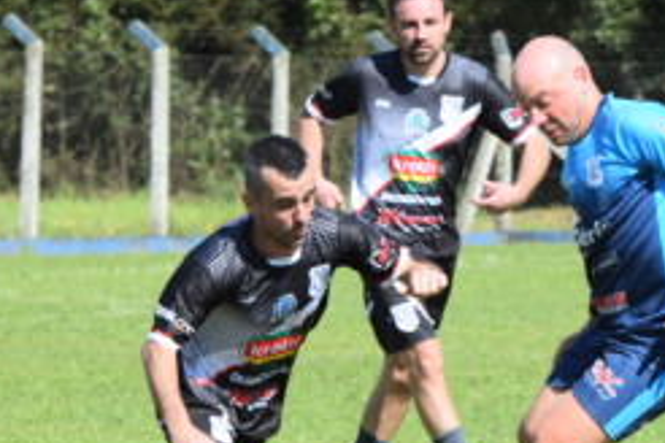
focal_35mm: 434
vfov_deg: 3.2
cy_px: 350
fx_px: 8016
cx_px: 578
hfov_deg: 4.7
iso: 200
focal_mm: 130
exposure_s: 1/320
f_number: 9
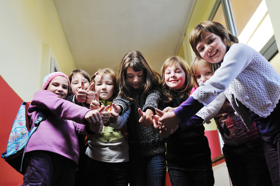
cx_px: 140
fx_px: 280
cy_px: 93
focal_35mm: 36
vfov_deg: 36.8
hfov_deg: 53.2
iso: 100
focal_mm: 24
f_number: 3.2
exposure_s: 1/100
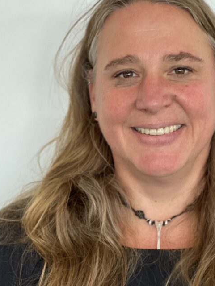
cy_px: 128
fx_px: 1018
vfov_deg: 16.0
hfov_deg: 12.0
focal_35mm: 123
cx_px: 159
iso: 200
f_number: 2.8
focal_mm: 9
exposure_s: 1/33
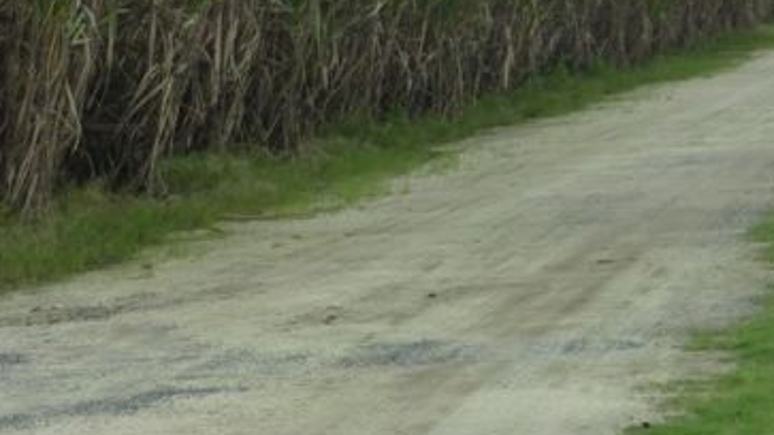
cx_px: 418
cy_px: 34
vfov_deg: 5.4
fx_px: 4637
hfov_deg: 9.5
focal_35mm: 226
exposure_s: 1/400
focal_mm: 22.5
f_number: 4.5
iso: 125
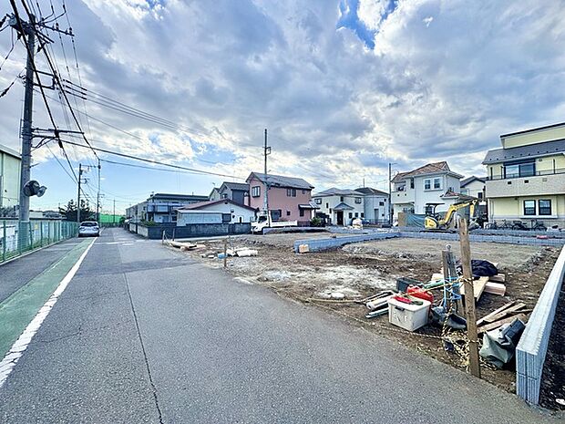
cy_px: 212
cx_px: 282
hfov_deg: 102.1
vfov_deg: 85.7
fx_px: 229
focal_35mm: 14
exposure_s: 1/2083
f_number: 2.2
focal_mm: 2.22
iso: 50
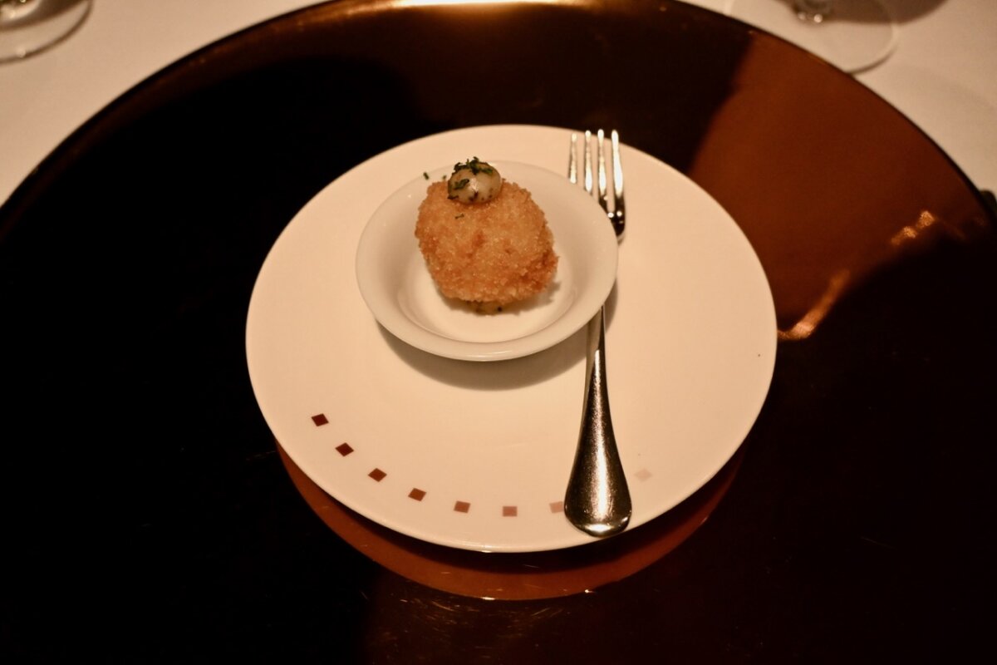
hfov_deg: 61.9
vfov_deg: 43.6
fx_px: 831
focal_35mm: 30
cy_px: 332
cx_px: 498
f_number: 3.8
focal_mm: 20
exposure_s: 1/125
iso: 2500
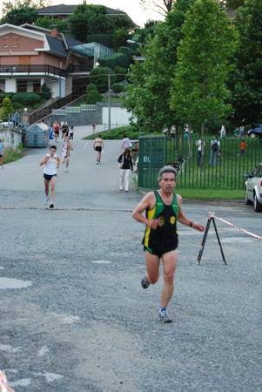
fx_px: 898
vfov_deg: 24.6
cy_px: 196
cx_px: 131
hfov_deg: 16.6
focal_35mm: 82
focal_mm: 55
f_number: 5.6
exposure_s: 1/80
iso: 800
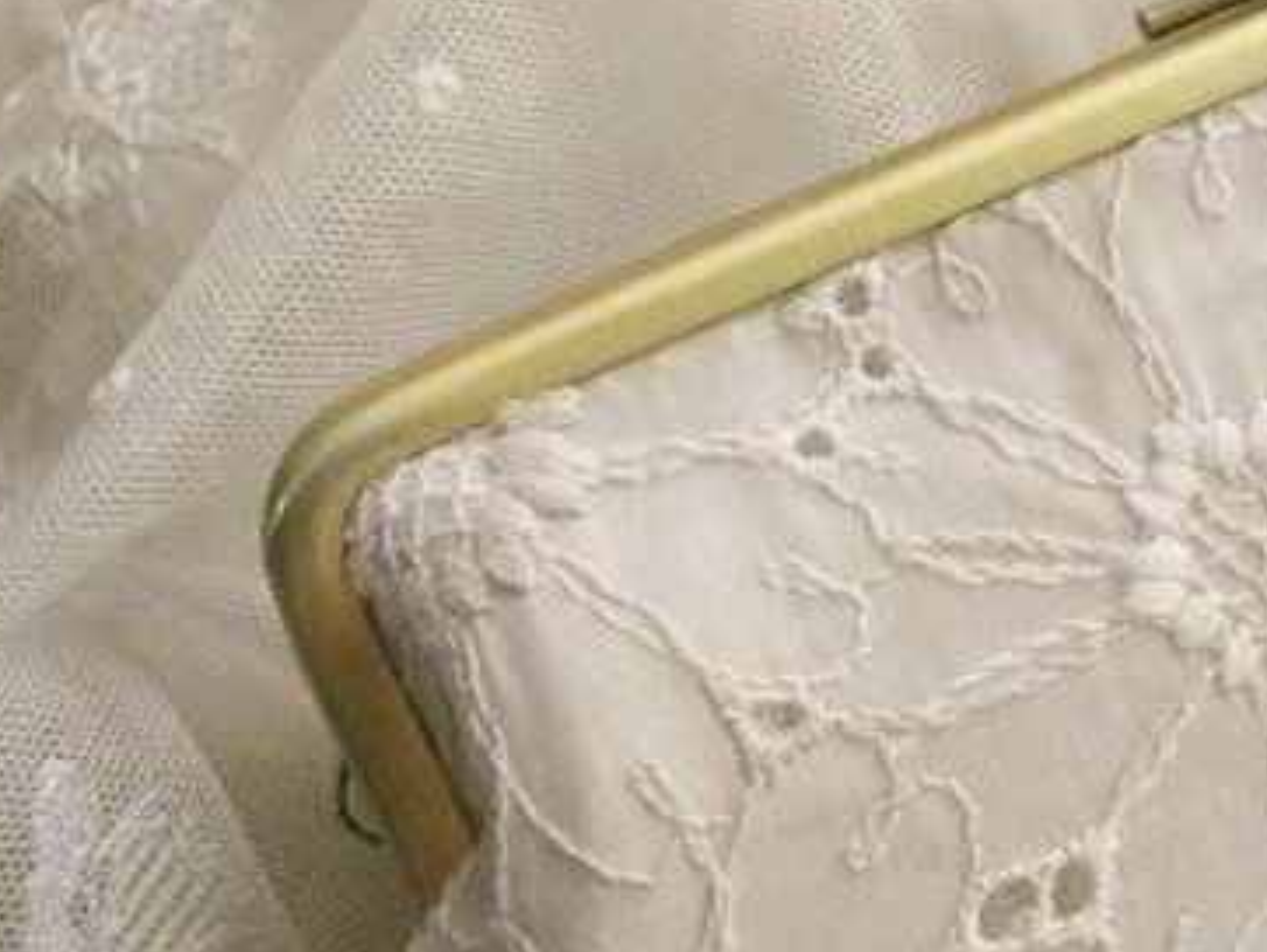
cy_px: 536
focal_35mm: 73
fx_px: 2674
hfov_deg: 24.6
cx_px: 1440
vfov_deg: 20.2
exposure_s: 1/50
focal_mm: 5.7
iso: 200
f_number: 2.9
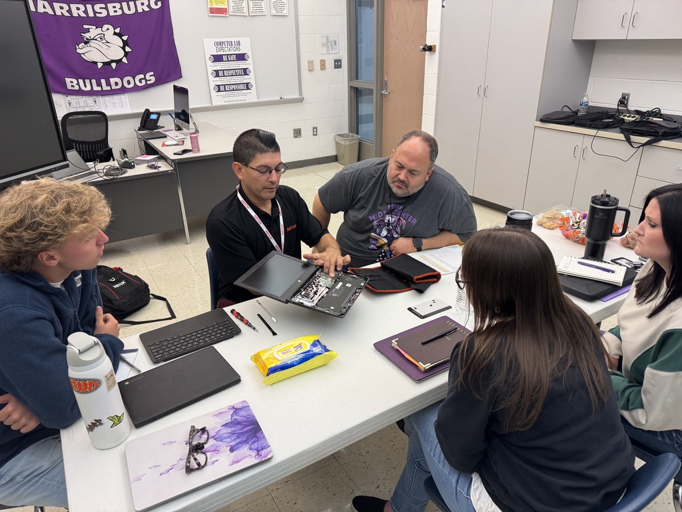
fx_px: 473
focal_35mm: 24
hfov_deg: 71.6
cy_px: 256
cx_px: 341
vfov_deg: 56.8
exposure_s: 1/120
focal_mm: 6.76
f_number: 1.78
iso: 160
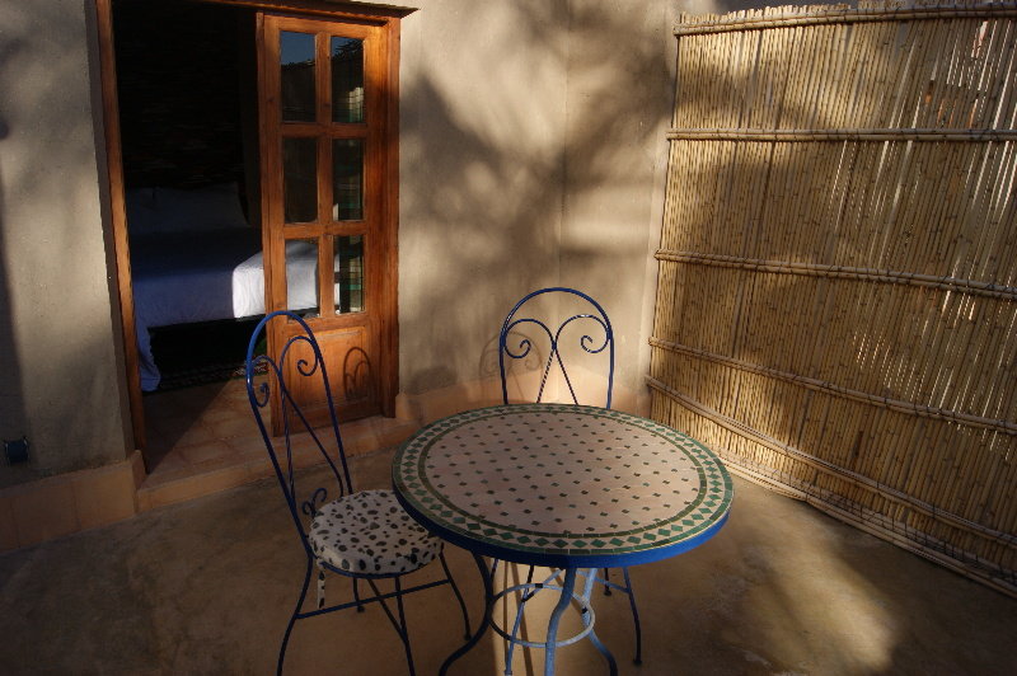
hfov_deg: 67.4
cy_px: 338
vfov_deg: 47.9
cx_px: 508
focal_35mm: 27
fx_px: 762
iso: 100
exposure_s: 1/125
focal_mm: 18
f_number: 10
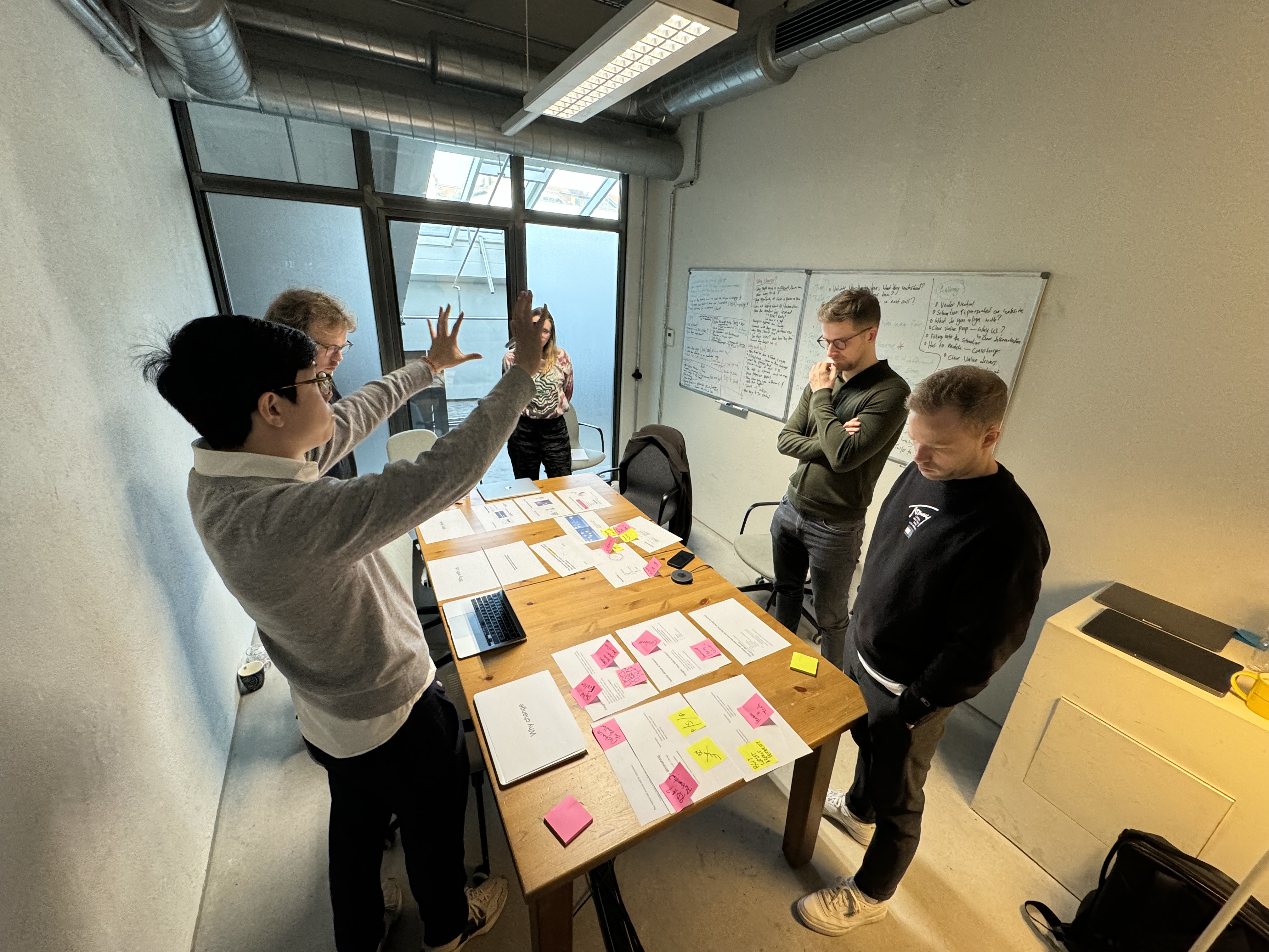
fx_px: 513
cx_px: 634
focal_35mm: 14
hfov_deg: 102.1
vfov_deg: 85.7
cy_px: 476
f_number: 2.2
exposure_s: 1/100
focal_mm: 2.22
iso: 250
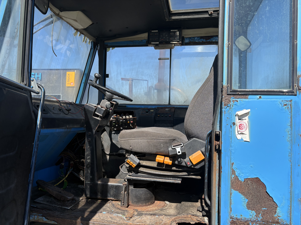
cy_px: 112
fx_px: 226
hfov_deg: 67.3
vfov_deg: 53.1
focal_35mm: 26
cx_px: 150
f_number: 1.6
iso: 50
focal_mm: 5.96
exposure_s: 1/1848
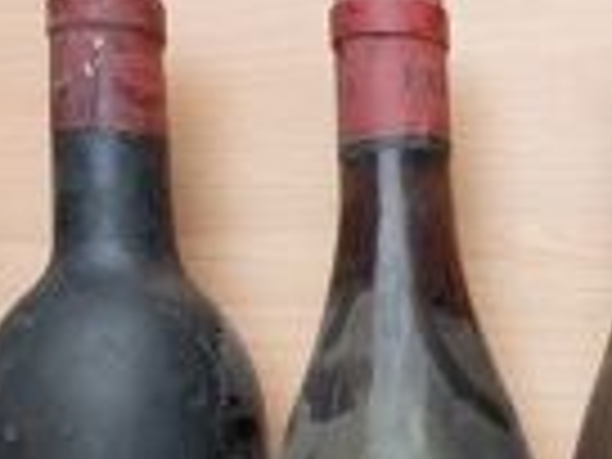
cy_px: 495
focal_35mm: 85
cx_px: 684
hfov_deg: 21.7
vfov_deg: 16.9
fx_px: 1503
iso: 64
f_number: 1.8
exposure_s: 1/100
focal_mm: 5.23
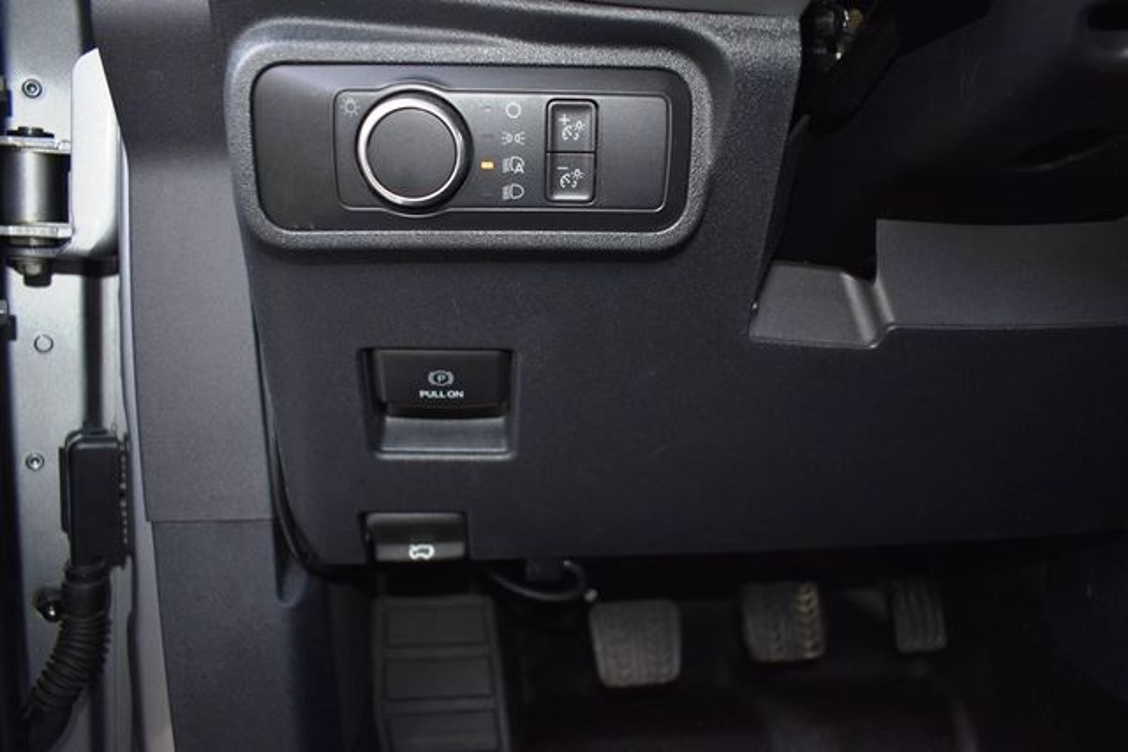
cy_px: 376
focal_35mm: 27
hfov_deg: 67.4
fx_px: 846
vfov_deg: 48.0
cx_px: 564
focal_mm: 18
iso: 220
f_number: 3.5
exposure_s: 1/125
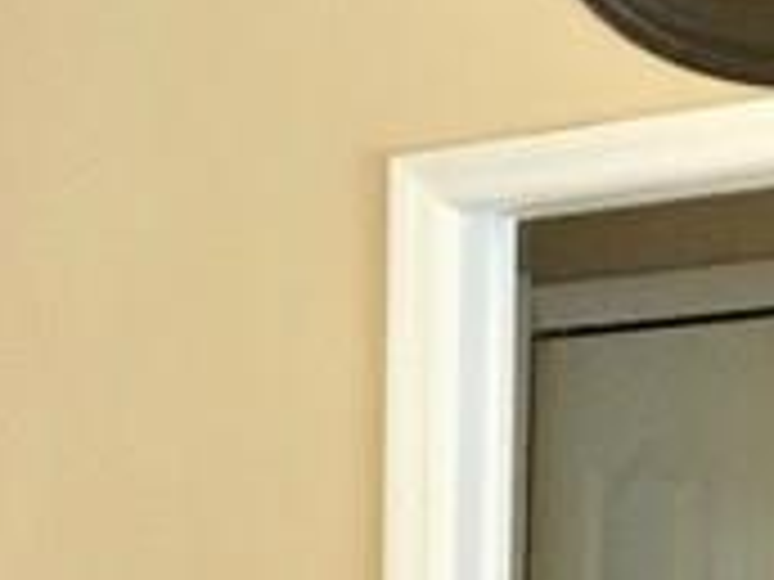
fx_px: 3868
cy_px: 1057
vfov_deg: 8.3
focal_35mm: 173
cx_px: -945
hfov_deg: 10.2
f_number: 2.2
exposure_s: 1/15
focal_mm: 4.15
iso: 100
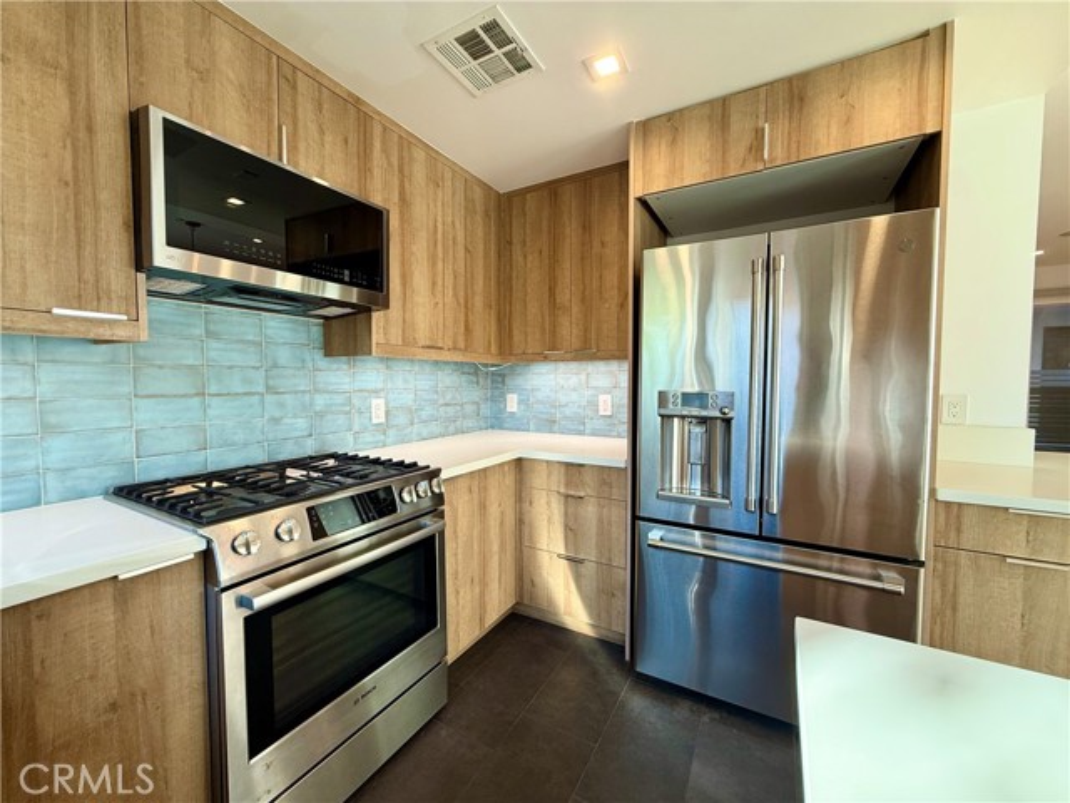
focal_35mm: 14
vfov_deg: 85.7
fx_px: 433
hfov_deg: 102.1
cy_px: 402
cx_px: 535
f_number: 2.2
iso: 100
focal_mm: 2.22
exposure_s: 1/120
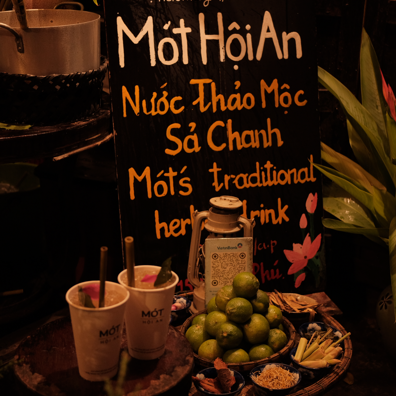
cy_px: 198
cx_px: 216
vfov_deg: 32.2
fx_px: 686
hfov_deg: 32.2
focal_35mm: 53
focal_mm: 27
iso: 800
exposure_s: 1/60
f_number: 2.8
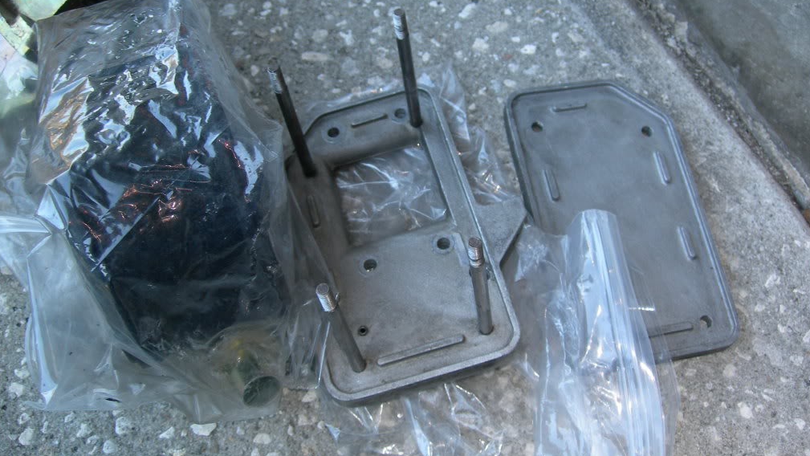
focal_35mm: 42
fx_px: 902
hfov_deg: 48.3
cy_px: 196
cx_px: 405
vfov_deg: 28.3
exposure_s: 1/30
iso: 50
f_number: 2.8
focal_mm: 7.8
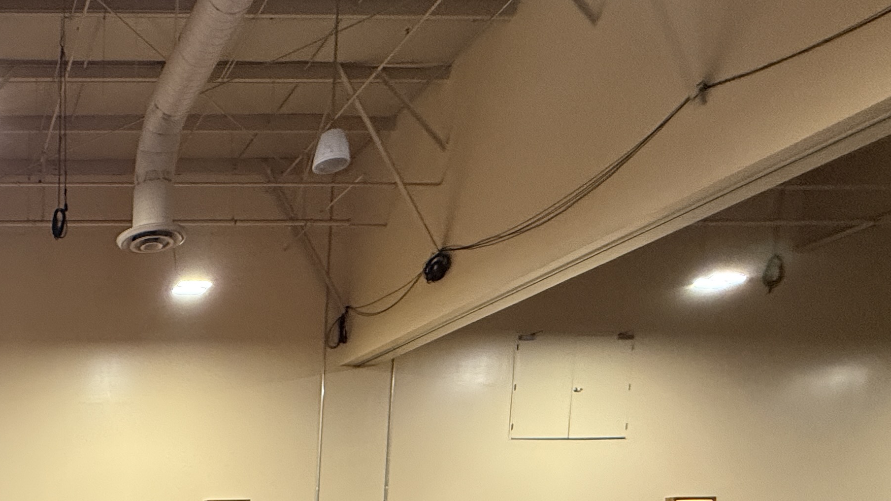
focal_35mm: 34
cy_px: 666
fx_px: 803
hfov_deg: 45.5
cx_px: -62
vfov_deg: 28.1
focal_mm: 2.22
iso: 320
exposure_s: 1/60
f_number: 2.2
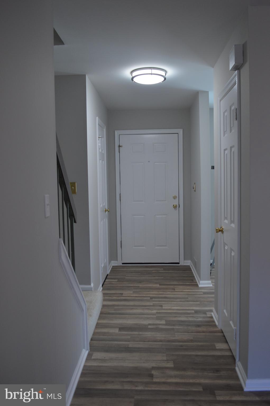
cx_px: 135
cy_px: 203
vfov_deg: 62.0
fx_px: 338
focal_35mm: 30
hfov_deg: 43.5
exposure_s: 1/80
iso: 400
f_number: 4.5
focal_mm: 20
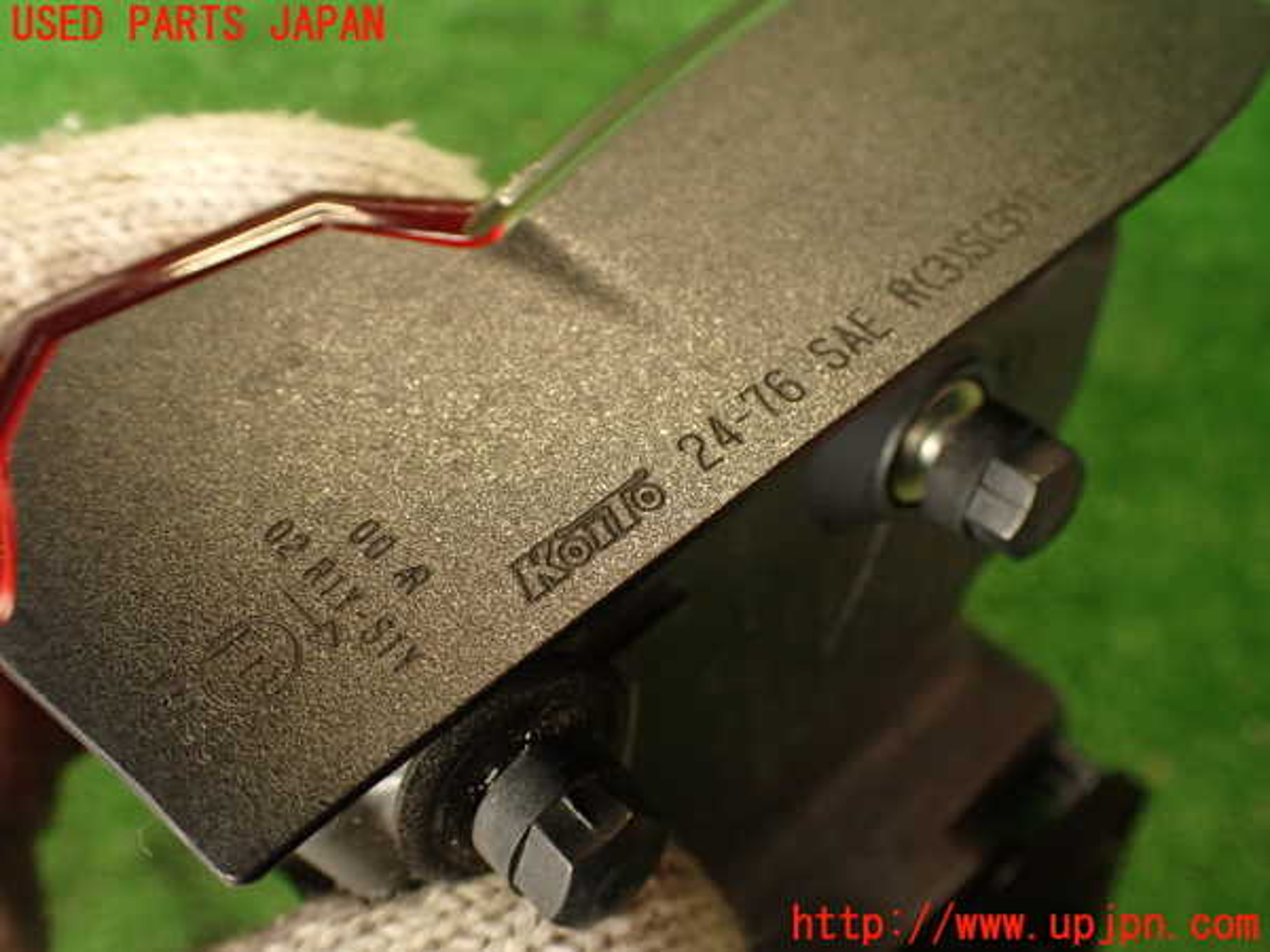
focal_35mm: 32
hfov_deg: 56.8
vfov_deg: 44.2
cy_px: 476
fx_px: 1174
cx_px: 635
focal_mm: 5.79
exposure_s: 1/30
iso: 200
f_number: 2.4
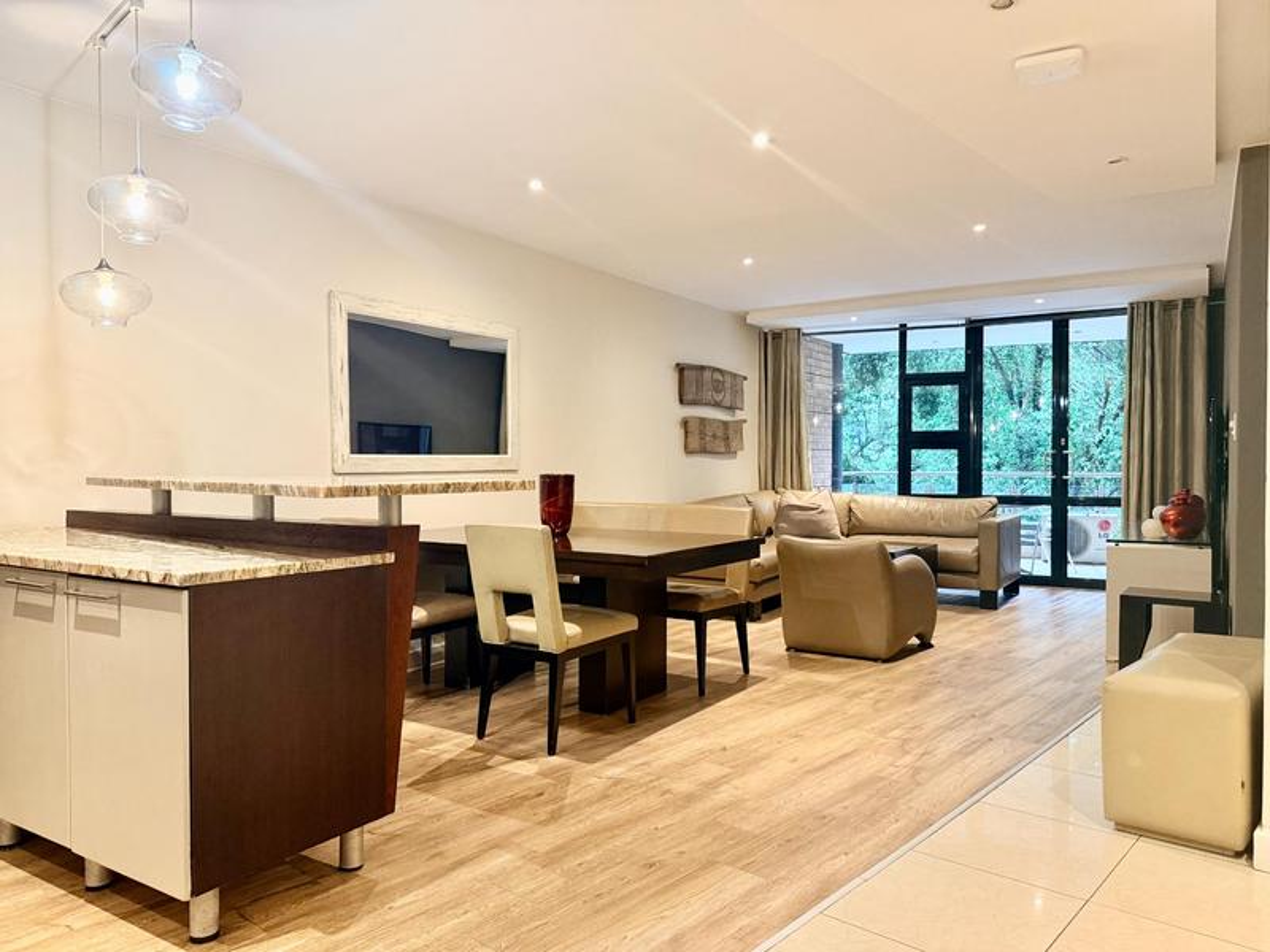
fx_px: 881
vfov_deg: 56.8
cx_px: 635
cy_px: 476
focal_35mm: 24
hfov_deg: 71.6
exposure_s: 1/50
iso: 320
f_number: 1.78
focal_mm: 6.76
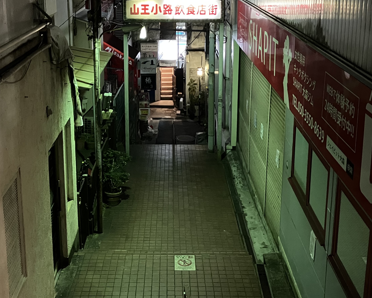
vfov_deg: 29.9
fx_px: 550
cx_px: 168
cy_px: 90
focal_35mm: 50
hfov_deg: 37.3
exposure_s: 1/22
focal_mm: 3.99
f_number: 1.8
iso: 640
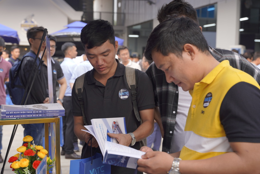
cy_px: 88
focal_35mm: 52
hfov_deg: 37.8
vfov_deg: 25.8
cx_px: 107
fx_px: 378
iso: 100
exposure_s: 1/160
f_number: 3.5
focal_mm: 44.3
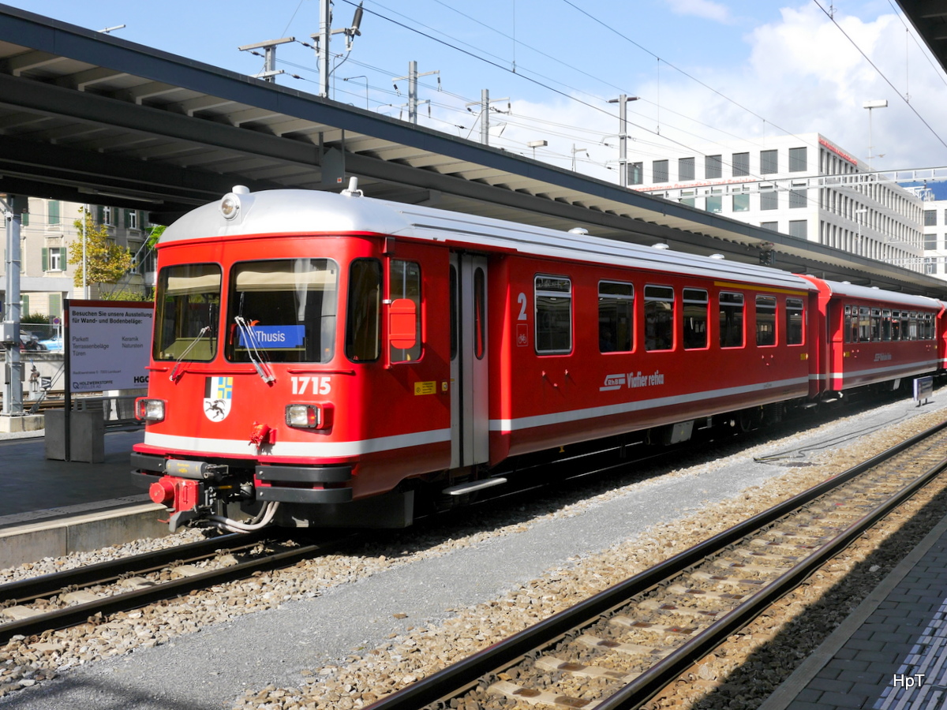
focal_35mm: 40
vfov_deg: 36.0
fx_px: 1094
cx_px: 474
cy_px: 355
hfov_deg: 46.8
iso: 160
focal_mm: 20
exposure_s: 1/400
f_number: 8
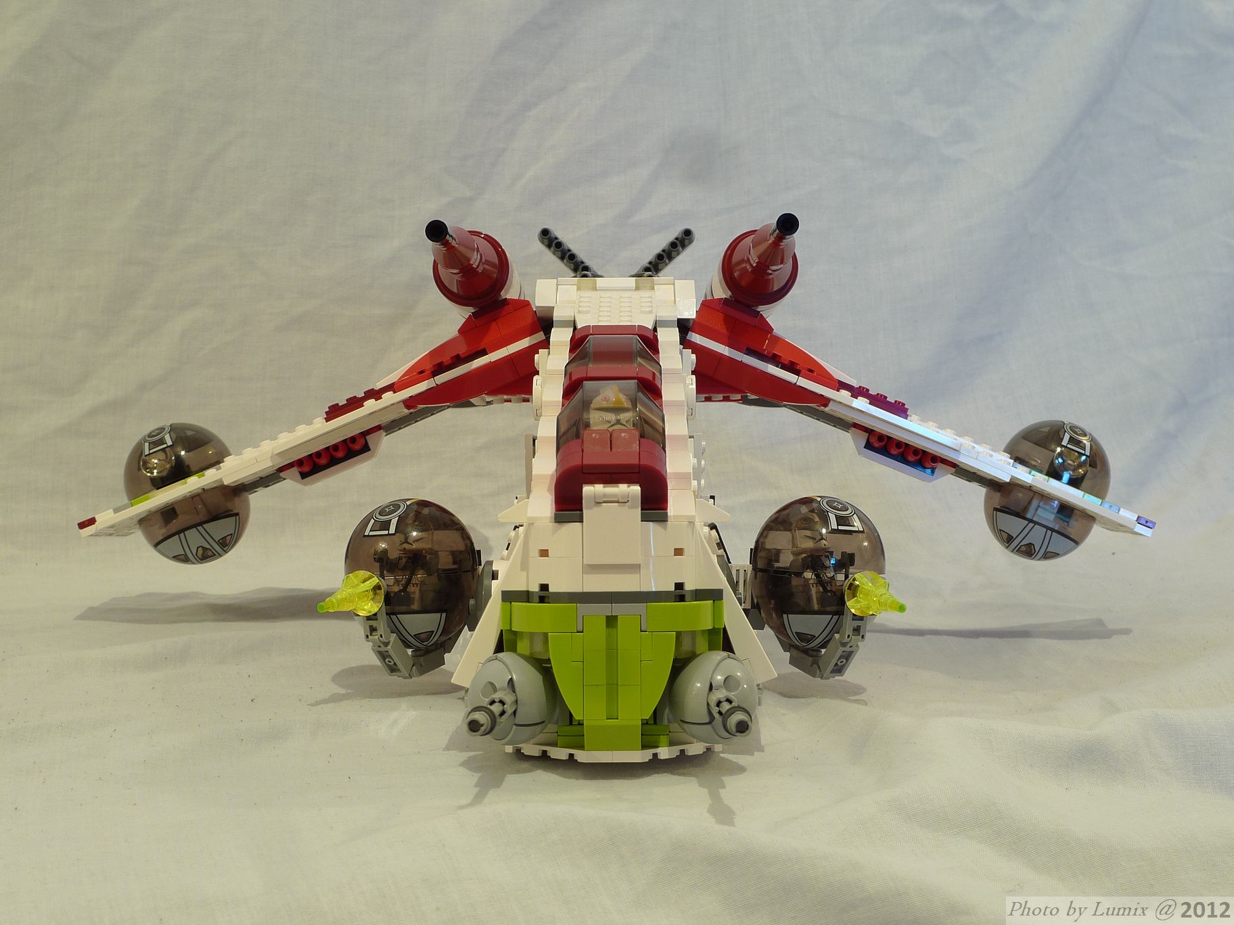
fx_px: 1854
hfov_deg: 36.8
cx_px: 617
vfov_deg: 28.0
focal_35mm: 52
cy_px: 462
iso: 80
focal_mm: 11.1
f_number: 4.5
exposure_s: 2.5
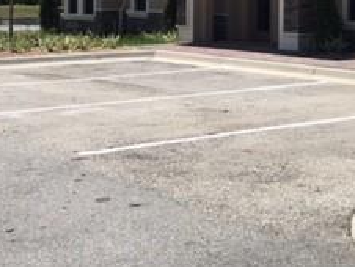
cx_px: 368
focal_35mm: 82
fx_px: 842
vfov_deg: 17.8
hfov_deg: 22.7
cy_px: 38
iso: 32
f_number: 2.2
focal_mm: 4.15
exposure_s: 1/2639
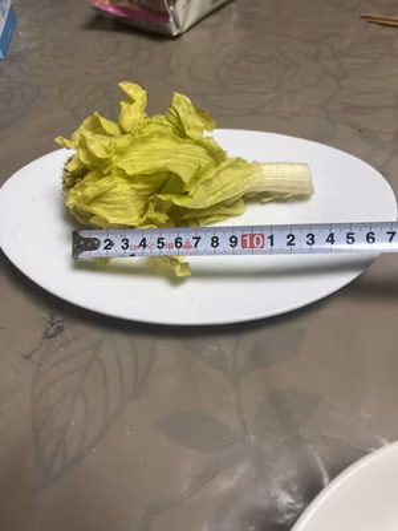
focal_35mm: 26
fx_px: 399
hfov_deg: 53.1
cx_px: 199
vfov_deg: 67.3
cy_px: 266
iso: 64
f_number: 1.6
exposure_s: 1/60
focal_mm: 5.1
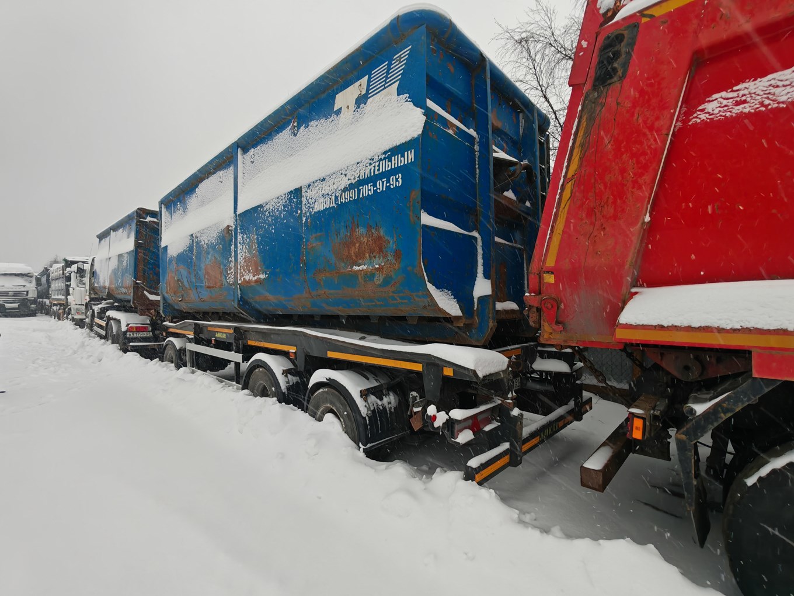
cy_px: 298
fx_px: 367
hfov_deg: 94.5
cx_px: 397
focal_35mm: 16
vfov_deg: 78.1
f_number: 2.2
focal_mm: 1.96
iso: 100
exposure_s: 1/50
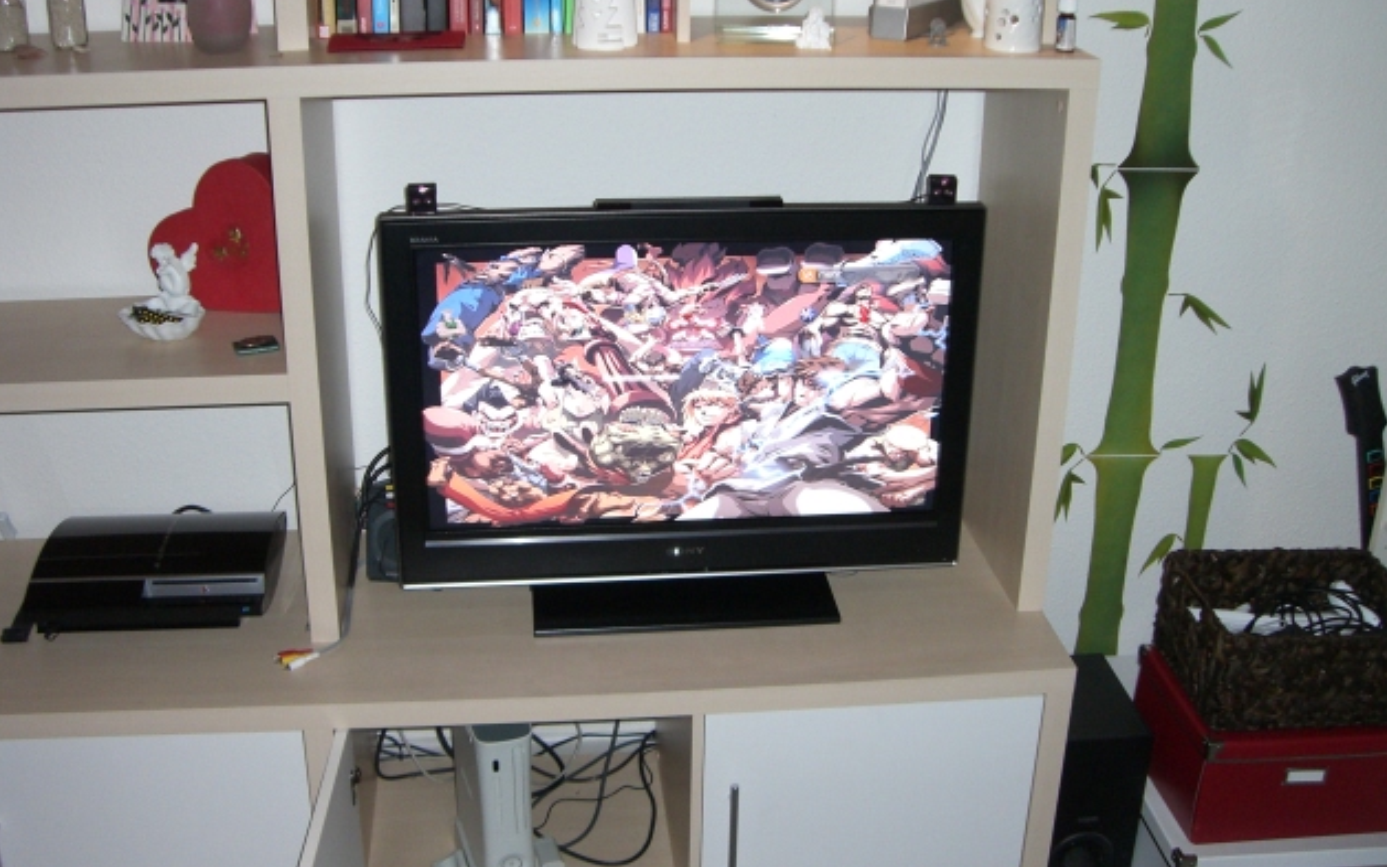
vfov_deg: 31.2
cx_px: 699
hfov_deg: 48.2
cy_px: 424
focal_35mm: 41
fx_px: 1550
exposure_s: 1/60
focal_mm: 6.2
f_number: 2.7
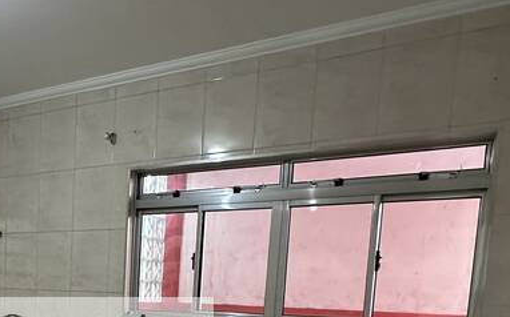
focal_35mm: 42
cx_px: 79
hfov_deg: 44.2
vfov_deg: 27.7
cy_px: 354
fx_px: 583
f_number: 2.2
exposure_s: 1/60
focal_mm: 2.22
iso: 400
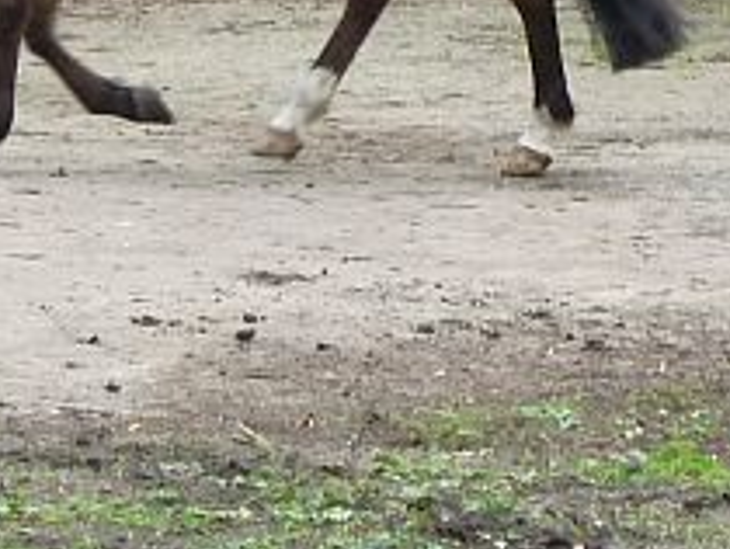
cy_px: -365
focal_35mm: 307
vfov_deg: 4.8
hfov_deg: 6.4
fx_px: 6482
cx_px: 574
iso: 160
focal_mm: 10.3
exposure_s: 1/125
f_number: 4
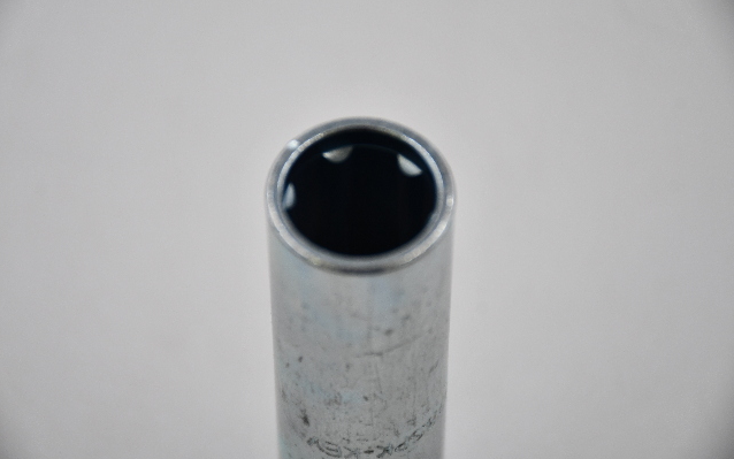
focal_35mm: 178
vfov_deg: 7.4
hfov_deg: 11.8
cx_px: 367
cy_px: 221
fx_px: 3561
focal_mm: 116
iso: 640
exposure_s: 1/250
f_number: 5.6
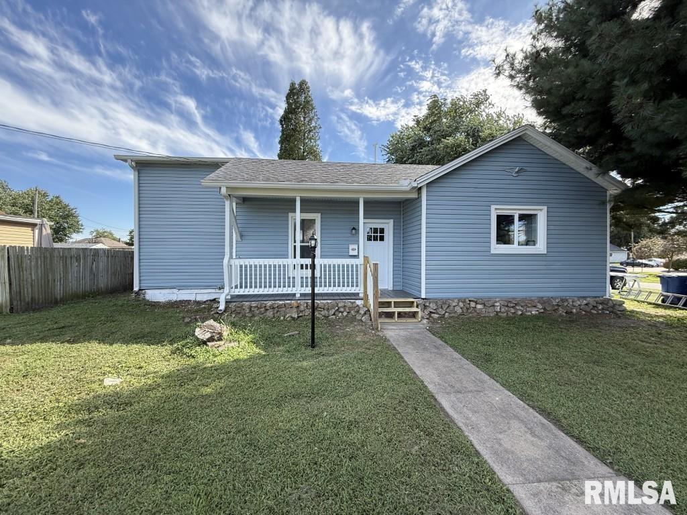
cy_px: 258
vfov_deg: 85.7
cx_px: 344
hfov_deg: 102.1
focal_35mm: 14
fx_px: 278
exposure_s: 1/498
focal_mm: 2.22
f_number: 2.2
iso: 64
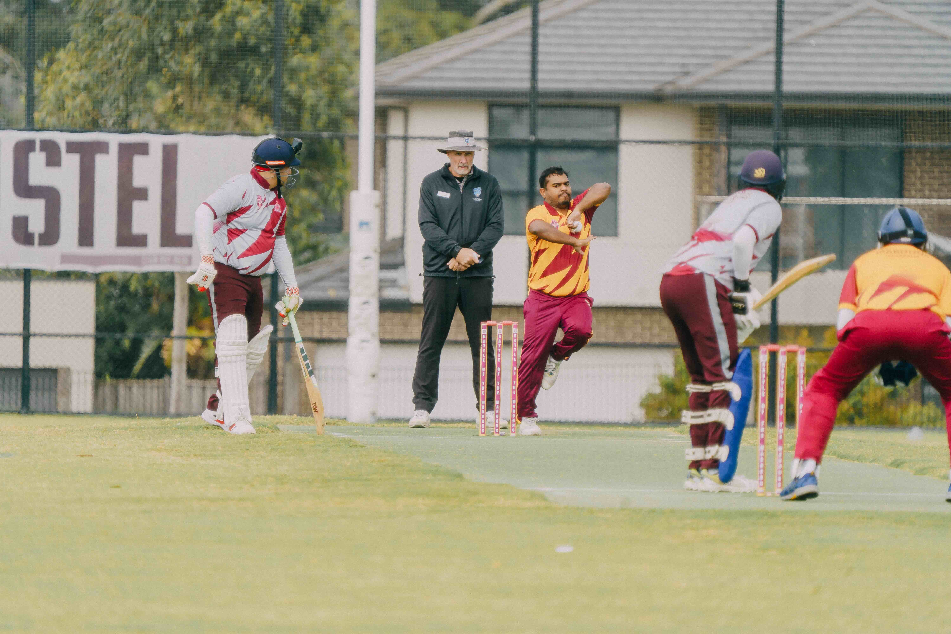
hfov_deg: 3.4
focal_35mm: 600
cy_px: 317
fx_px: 15849
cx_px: 476
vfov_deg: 2.3
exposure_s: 1/1000
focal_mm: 600
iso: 400
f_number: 6.3
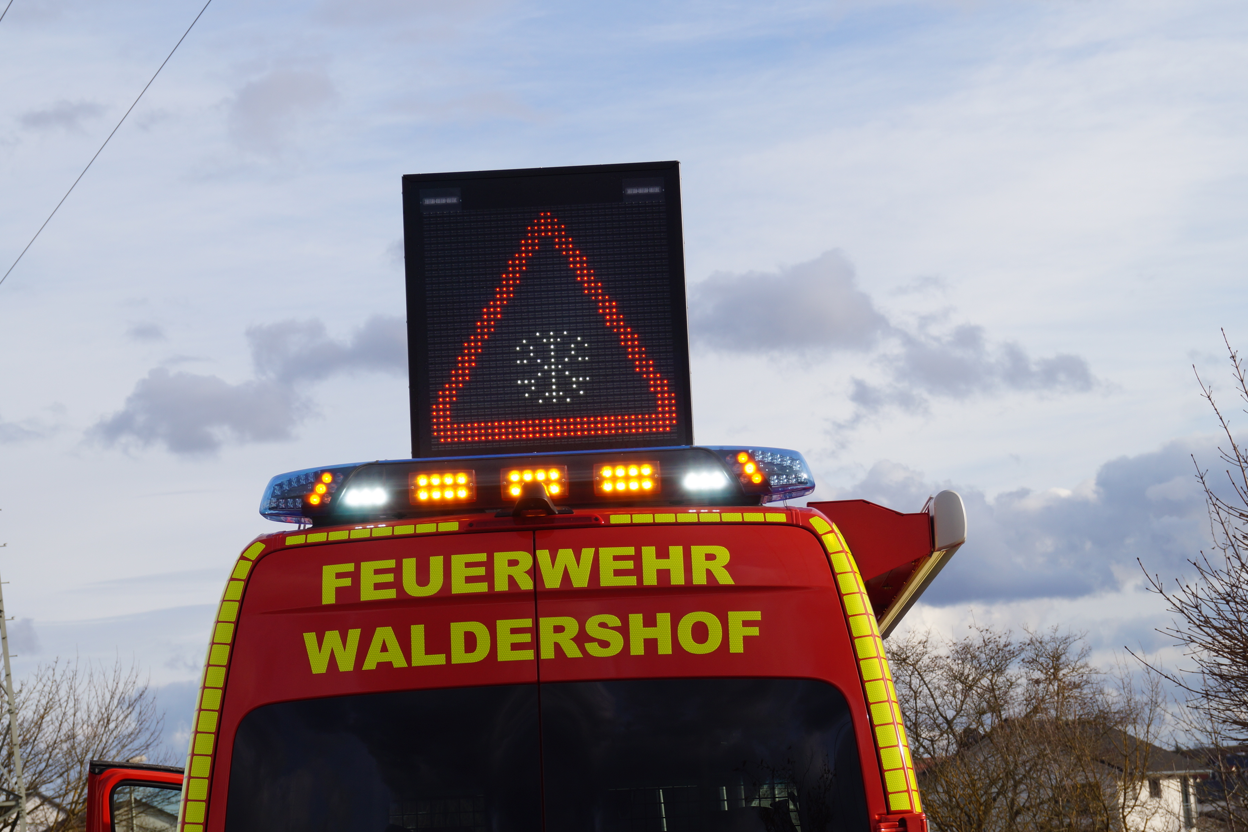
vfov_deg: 15.4
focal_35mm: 89
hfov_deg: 23.0
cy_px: 390
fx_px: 3069
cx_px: 600
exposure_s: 1/160
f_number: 9
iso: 100
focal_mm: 55
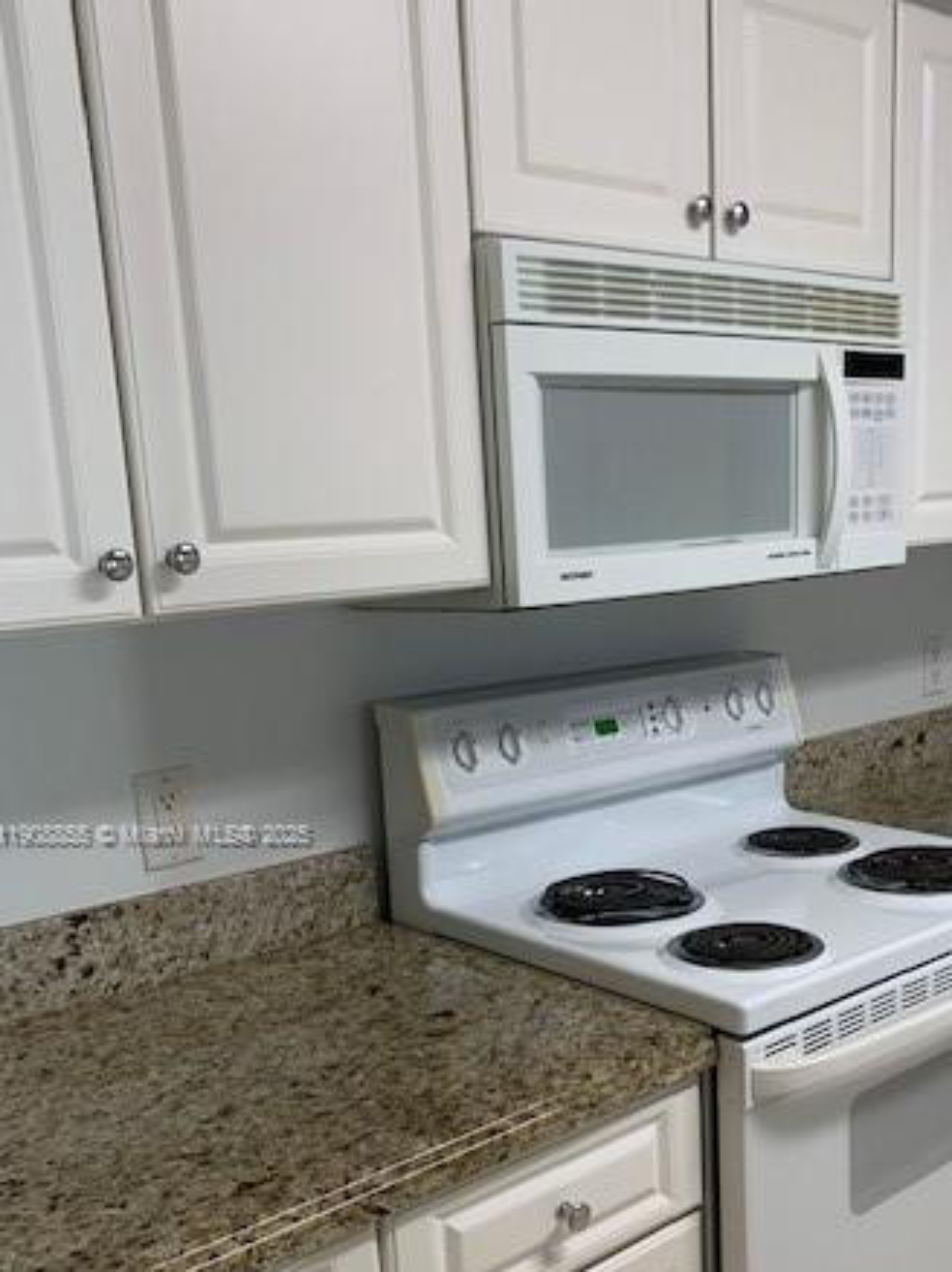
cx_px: 673
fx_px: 1395
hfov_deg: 37.1
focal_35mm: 38
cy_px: 836
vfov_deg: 48.3
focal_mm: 4.25
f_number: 1.8
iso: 50
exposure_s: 1/60
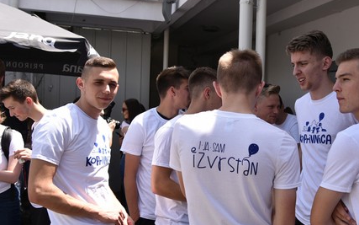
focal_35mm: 47
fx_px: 460
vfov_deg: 27.4
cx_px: 263
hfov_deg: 41.6
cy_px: 120
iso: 320
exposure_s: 1/1250
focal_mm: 24
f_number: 4
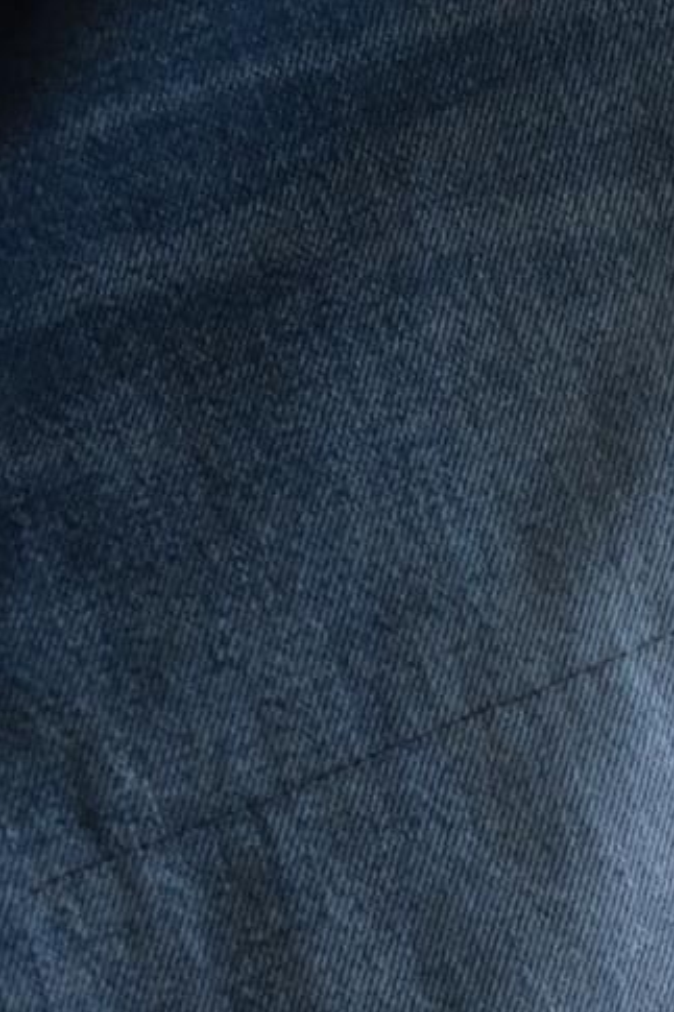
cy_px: 1060
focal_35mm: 186
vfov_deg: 10.9
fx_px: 5227
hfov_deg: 7.4
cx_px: 653
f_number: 4
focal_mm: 55
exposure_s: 1/125
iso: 4000
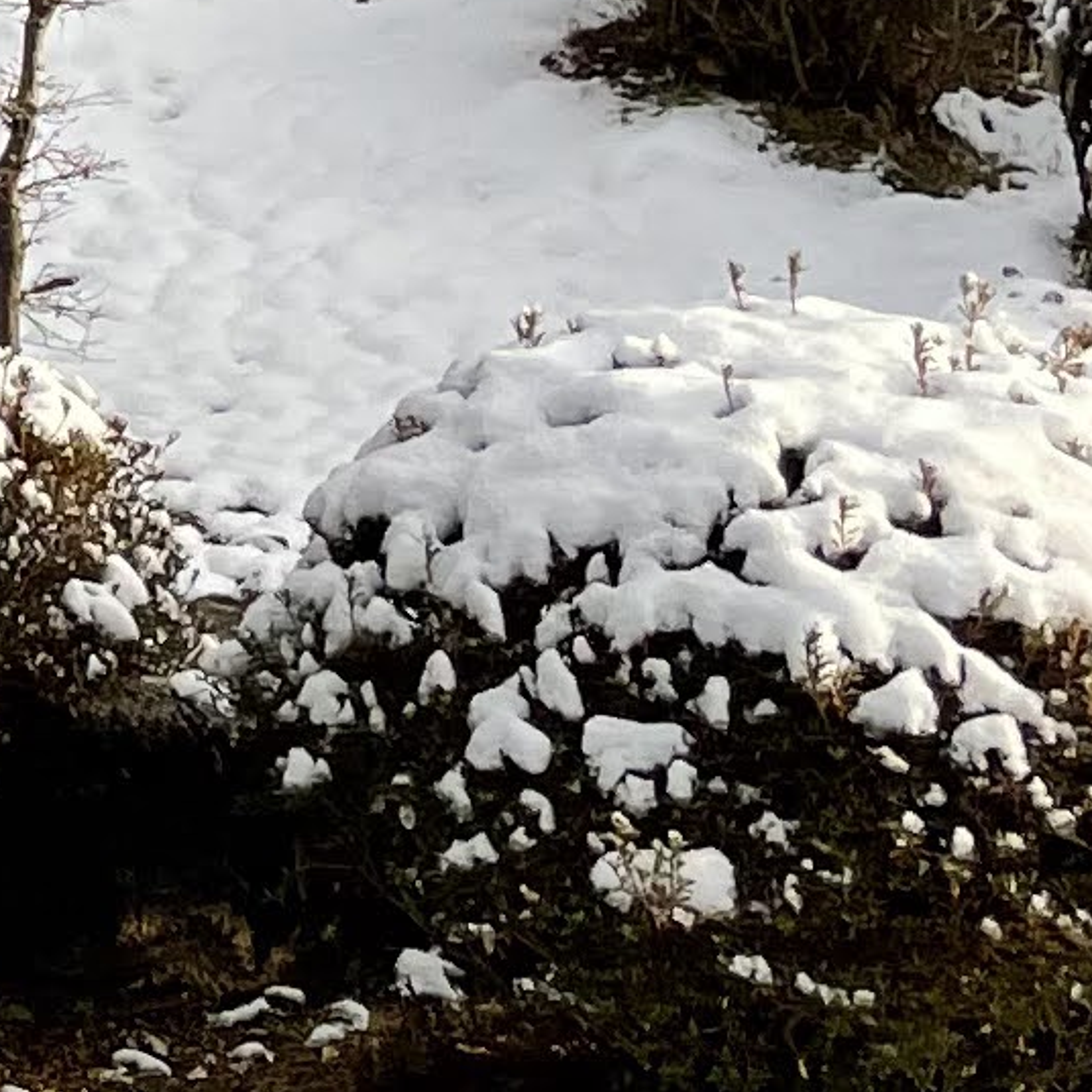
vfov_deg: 9.4
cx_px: -1726
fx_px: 6174
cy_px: -1155
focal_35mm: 173
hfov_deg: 8.9
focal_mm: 4.2
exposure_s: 1/711
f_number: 1.6
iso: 32
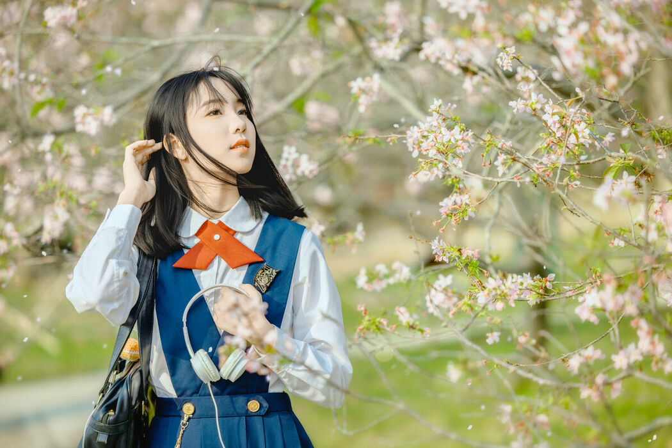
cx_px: 336
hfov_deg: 15.3
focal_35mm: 134
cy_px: 224
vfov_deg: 10.2
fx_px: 2501
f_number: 2.8
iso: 100
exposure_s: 1/1000
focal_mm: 135
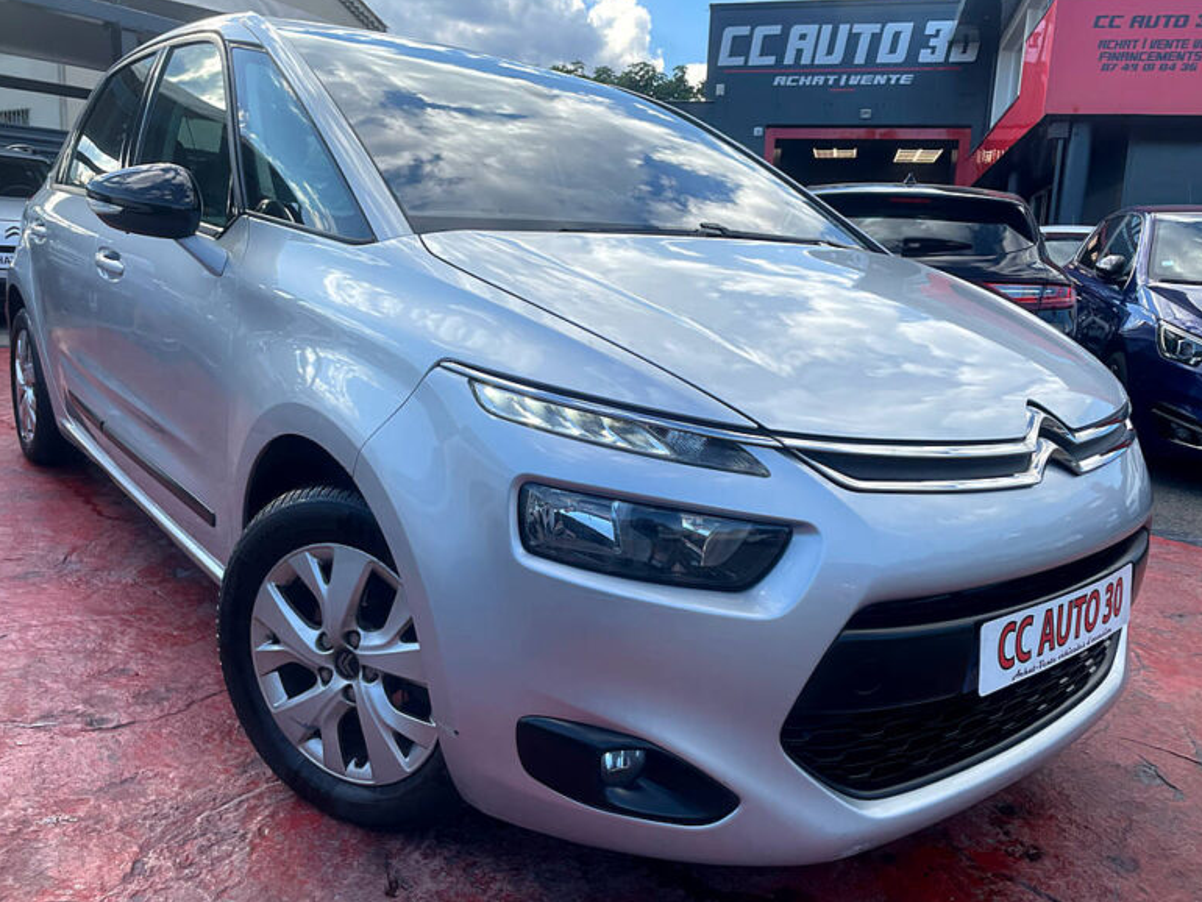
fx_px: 938
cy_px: 459
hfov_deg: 65.3
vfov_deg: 51.4
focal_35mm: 27
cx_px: 596
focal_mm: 4.2
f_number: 1.6
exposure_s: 1/1289
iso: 32
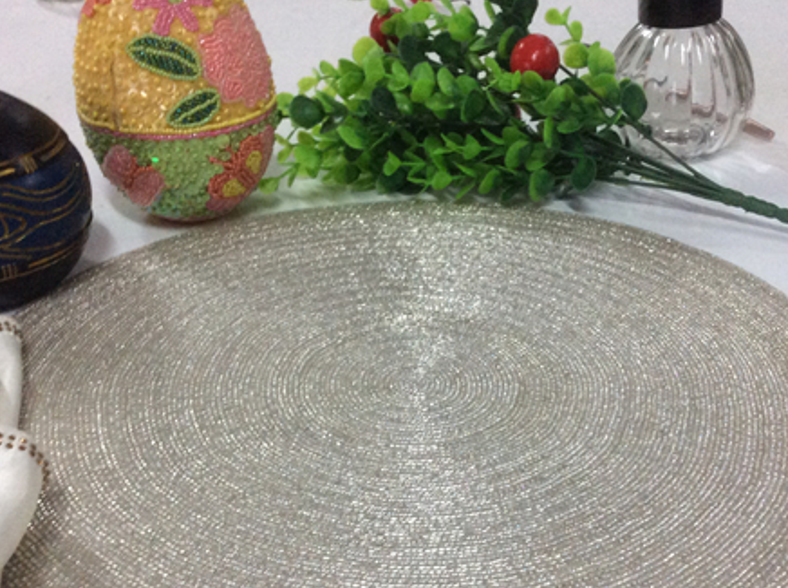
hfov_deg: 40.5
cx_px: 441
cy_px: 398
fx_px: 1068
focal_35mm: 47
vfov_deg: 30.5
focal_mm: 3.3
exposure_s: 1/25
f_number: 2.4
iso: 125
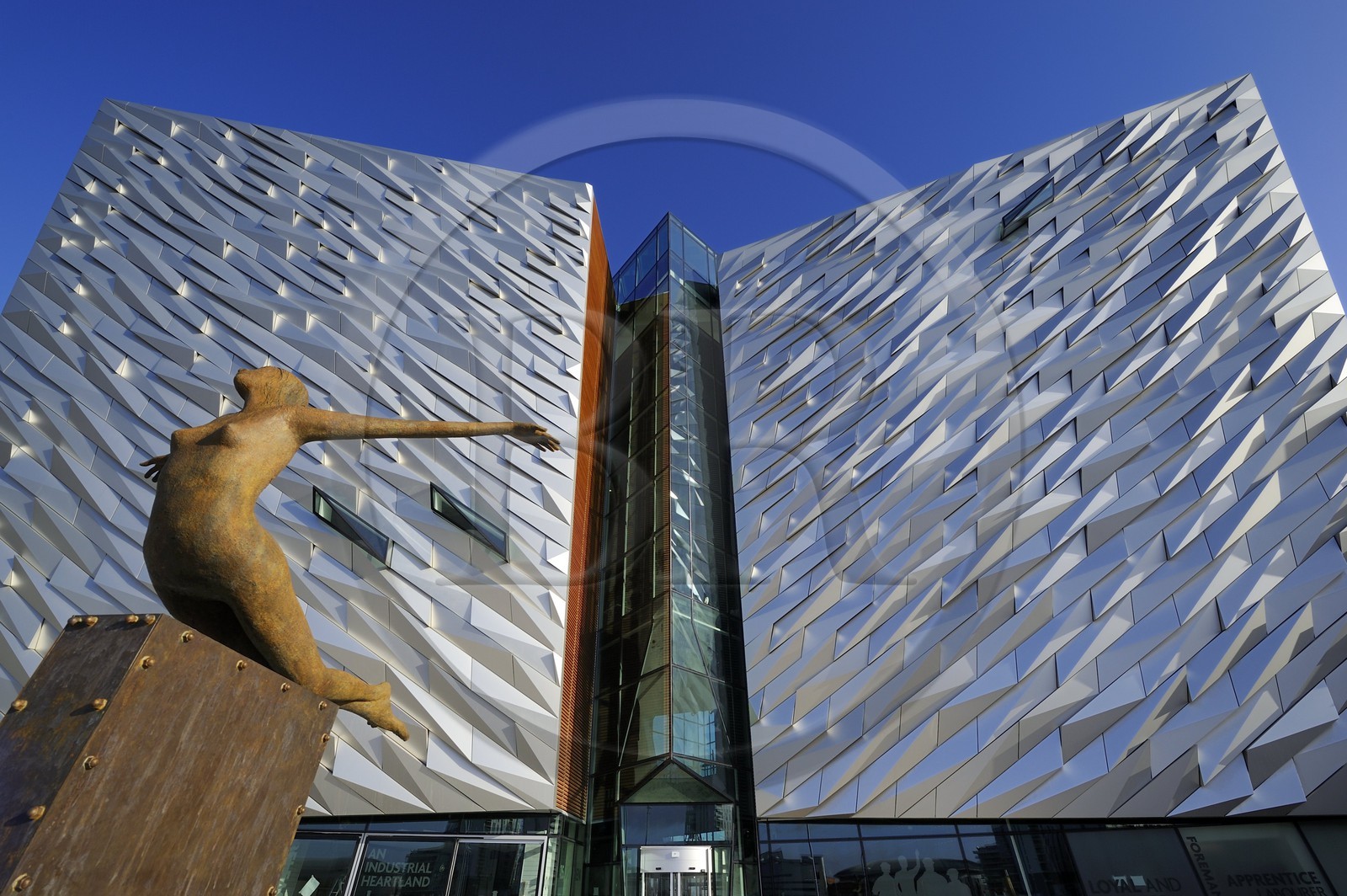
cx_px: 674
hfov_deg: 100.4
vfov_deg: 77.2
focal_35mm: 15
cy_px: 448
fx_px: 561
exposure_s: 1/320
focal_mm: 15
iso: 200
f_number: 10
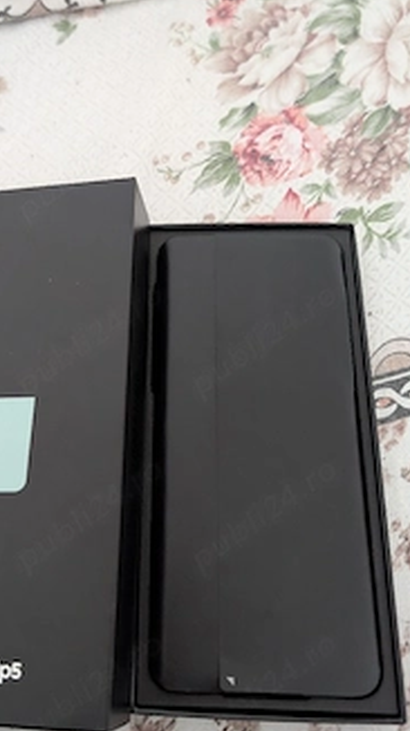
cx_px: 134
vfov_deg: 61.0
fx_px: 619
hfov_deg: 36.2
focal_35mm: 32
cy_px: 366
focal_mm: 6.9
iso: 994
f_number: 1.68
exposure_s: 1/33.4
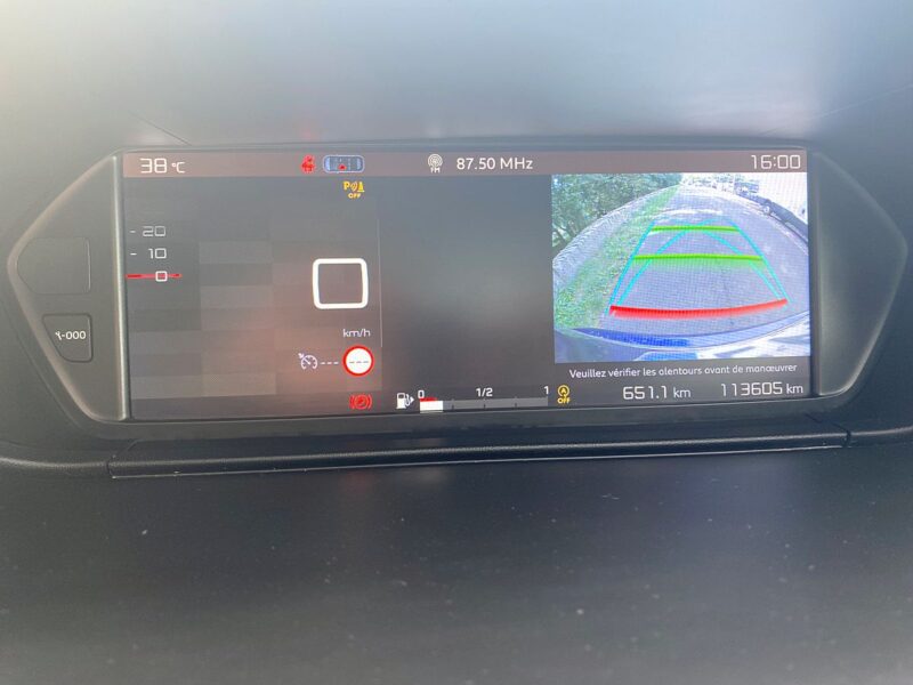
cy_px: 342
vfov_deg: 53.1
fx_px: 686
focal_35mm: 26
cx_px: 456
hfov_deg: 67.3
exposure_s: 1/121
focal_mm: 4.25
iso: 125
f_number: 1.8
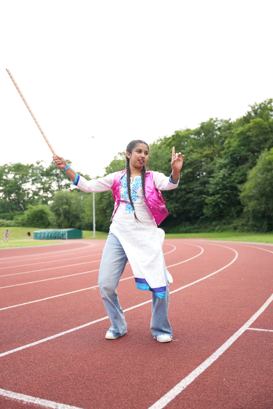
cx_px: 136
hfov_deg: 37.6
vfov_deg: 54.0
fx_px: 402
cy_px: 204
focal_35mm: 35
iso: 250
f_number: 2.8
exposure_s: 1/640
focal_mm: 35.3
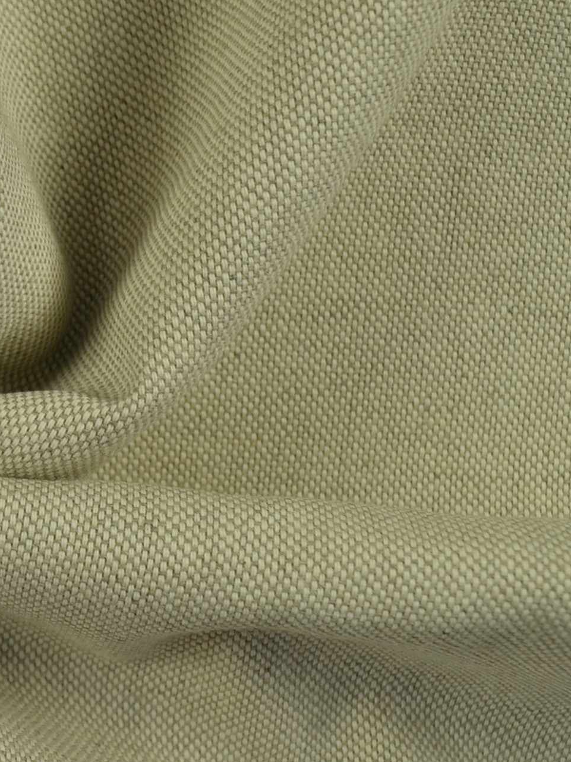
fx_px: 1540
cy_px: 304
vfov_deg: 27.7
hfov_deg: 19.0
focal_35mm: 70
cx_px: -224
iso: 100
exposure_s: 1/40
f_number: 6.3
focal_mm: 18
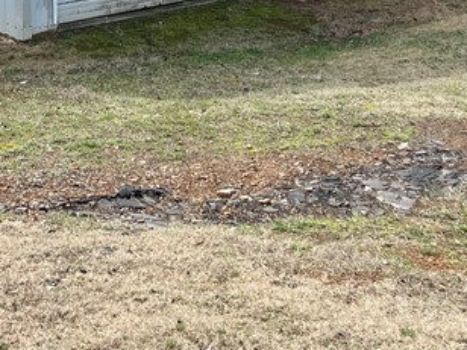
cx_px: 15
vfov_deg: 16.2
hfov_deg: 22.8
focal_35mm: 83
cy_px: -182
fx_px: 1120
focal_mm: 5.1
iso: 32
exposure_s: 1/2597
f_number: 1.6
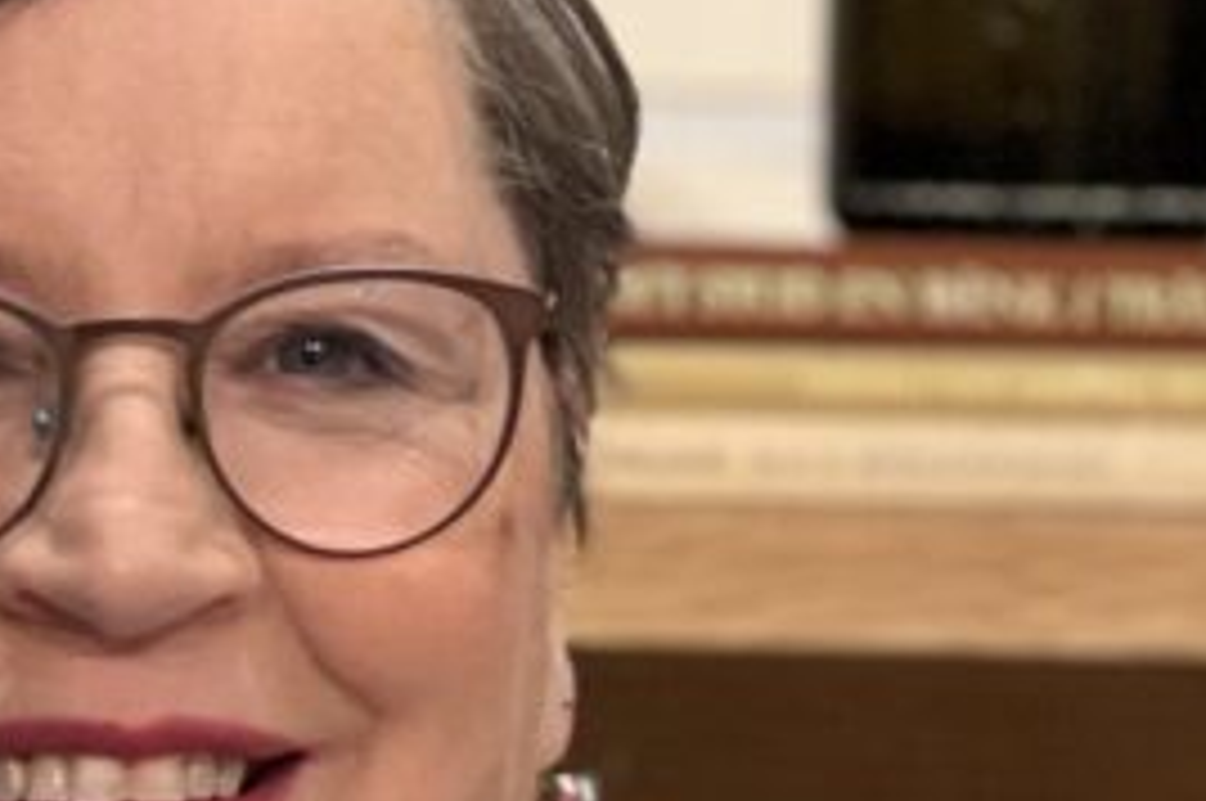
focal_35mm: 431
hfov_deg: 4.8
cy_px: 1616
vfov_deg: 3.2
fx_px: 14421
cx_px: 104
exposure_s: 1/36
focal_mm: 9
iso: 125
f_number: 2.8
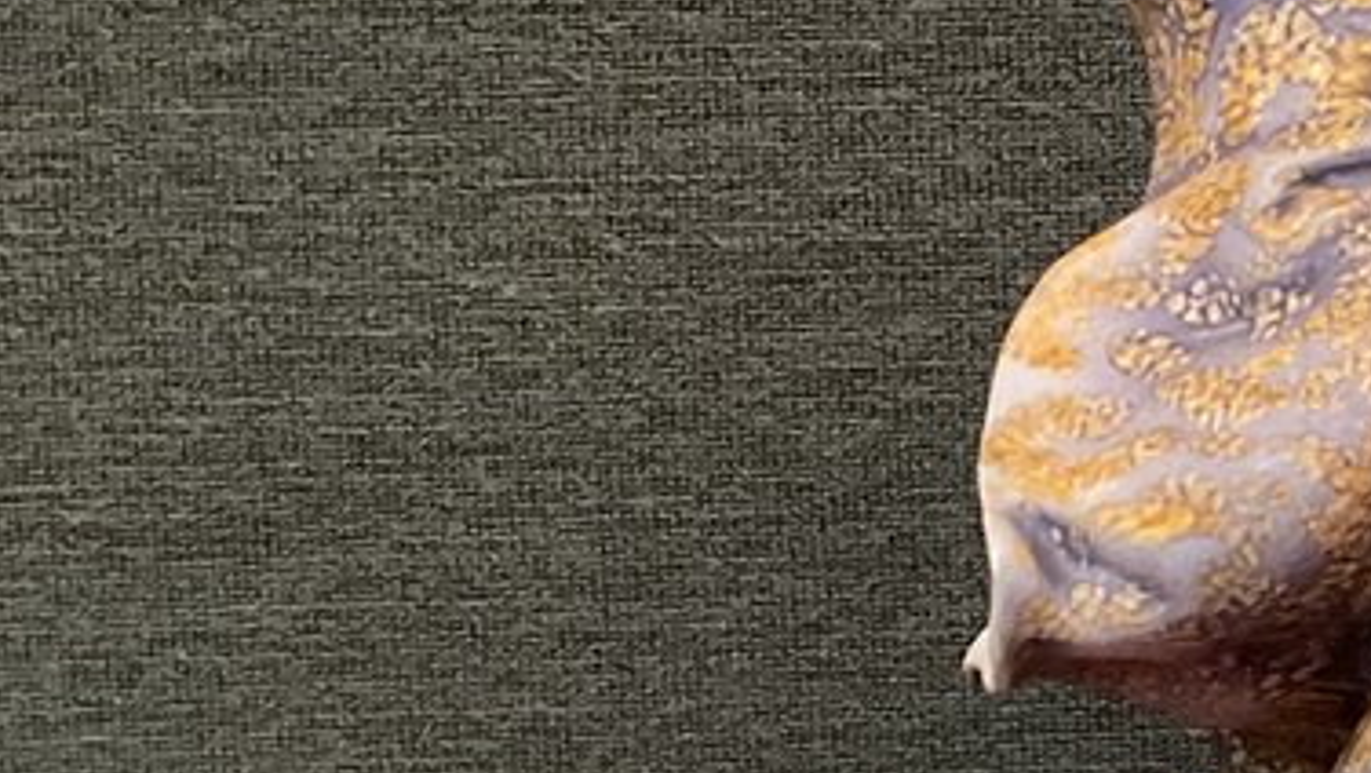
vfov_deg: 9.5
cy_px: 727
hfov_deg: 16.0
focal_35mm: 127
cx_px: 1818
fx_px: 4620
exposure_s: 1/40
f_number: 1.8
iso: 320
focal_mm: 3
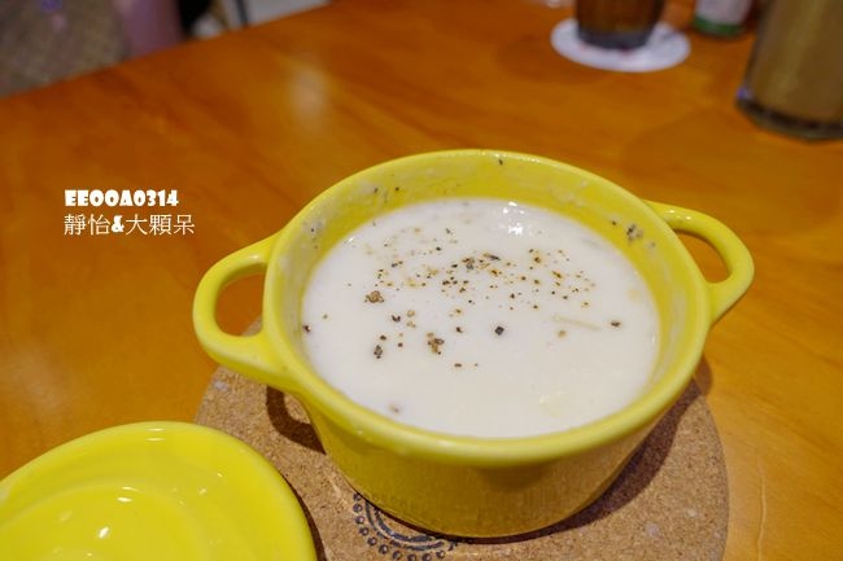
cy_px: 280
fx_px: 562
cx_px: 422
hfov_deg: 73.8
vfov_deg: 53.1
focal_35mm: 24
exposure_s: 1/30
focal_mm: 8.8
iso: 125
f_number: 2.2
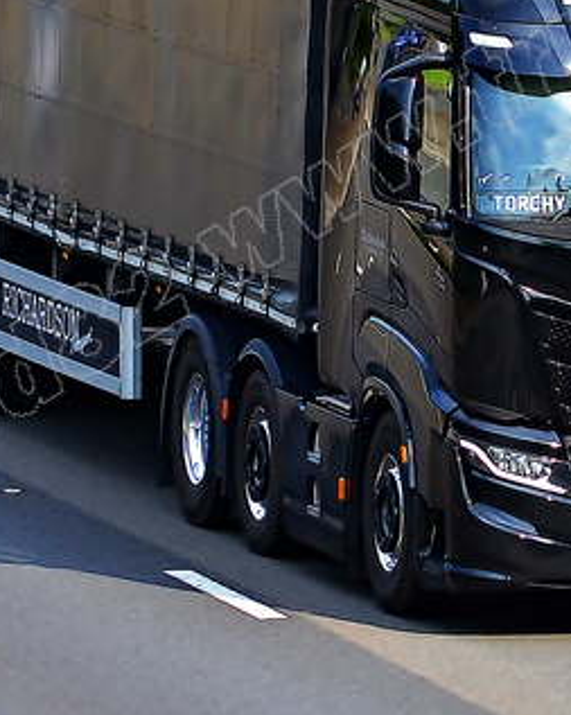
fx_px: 10514
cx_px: 406
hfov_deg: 3.1
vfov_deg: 3.9
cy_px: 140
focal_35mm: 497
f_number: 5.6
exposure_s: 1/500
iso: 200
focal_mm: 140
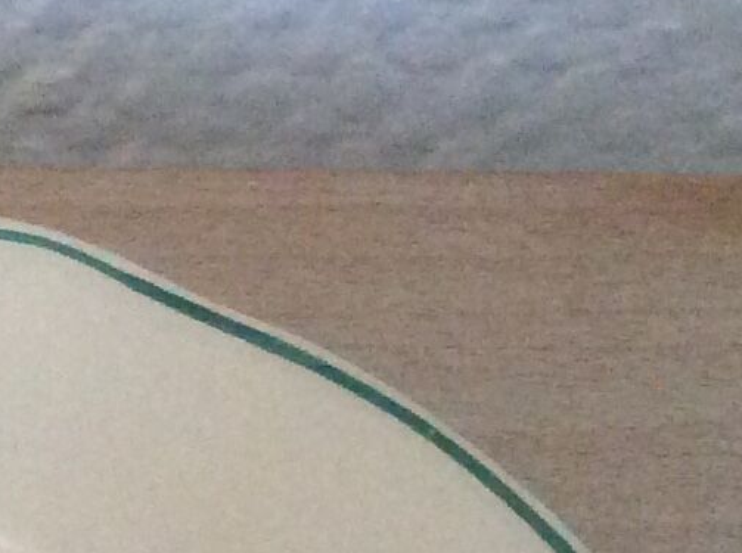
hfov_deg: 11.2
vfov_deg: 8.3
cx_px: -603
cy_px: 1298
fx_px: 3529
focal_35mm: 165
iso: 200
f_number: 2.4
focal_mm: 3.3
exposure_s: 1/25
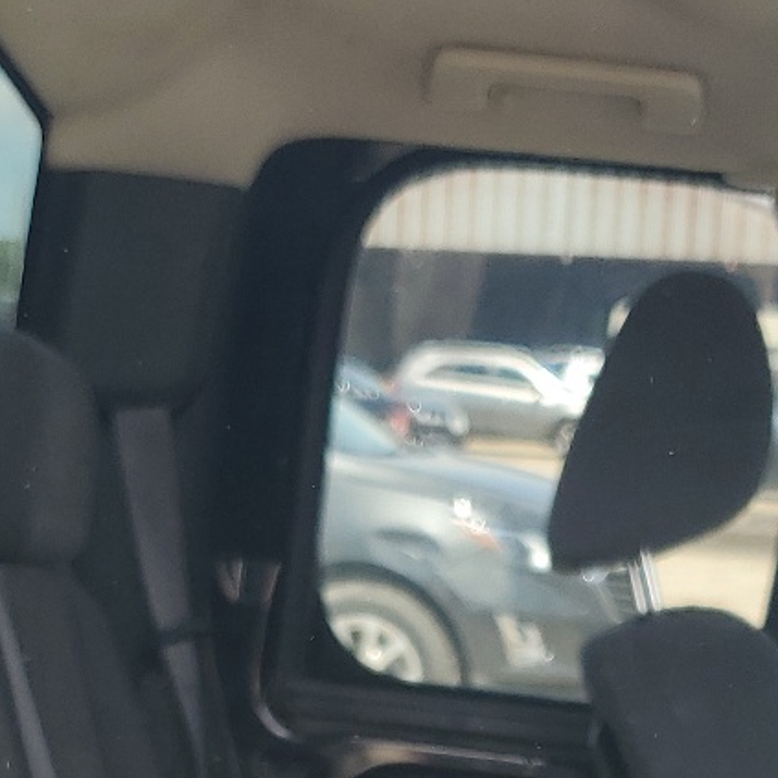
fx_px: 2212
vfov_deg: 18.2
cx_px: 491
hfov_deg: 19.9
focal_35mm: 87
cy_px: 1094
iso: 50
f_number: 1.5
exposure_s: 1/323
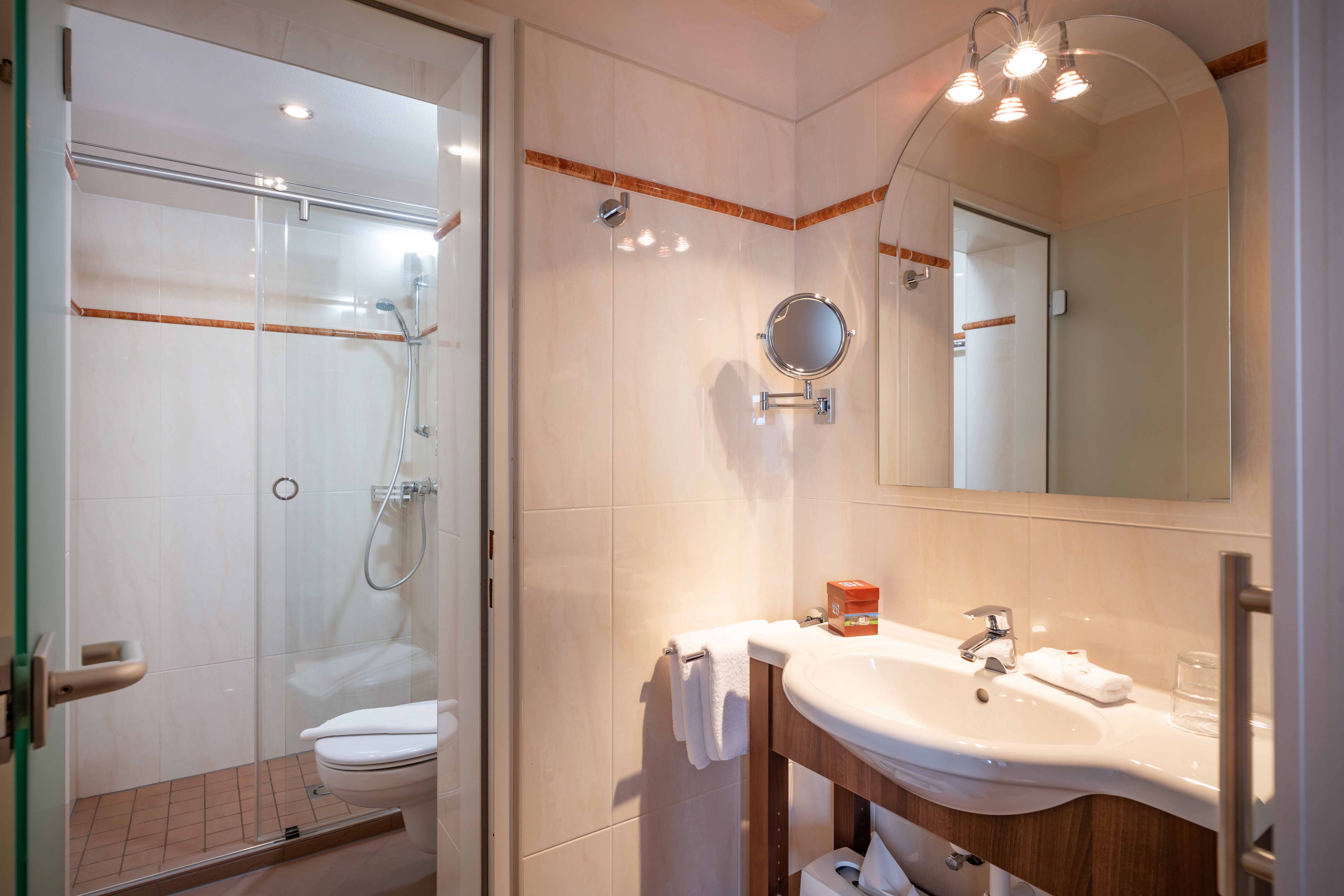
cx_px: 672
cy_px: 448
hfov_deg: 90.0
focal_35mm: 18
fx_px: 672
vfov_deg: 67.4
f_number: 9.5
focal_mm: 18
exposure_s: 1/1.67
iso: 50
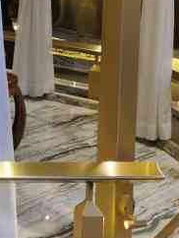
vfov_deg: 17.9
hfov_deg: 13.5
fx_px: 716
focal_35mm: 104
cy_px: -52
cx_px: -83
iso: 160
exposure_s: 1/100
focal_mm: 5.58
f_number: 1.8
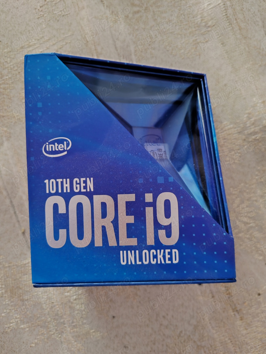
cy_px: 177
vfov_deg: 65.3
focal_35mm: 27
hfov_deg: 51.3
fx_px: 277
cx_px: 133
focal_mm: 6.12
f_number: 1.9
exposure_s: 1/25
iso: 8000
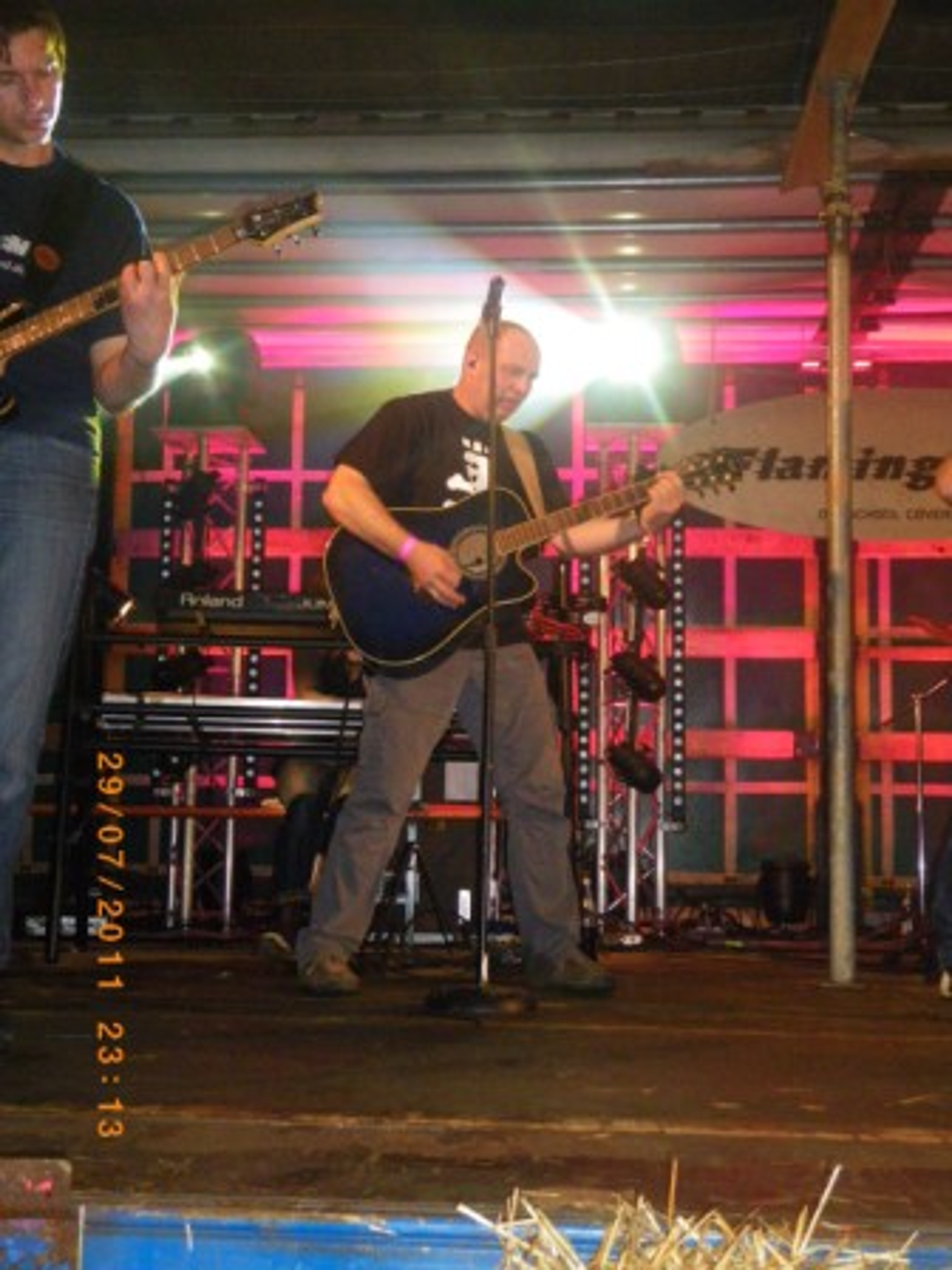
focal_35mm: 46
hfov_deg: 31.5
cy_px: 635
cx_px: 476
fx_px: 1687
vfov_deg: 41.2
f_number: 3.3
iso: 800
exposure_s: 1/80
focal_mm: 8.2
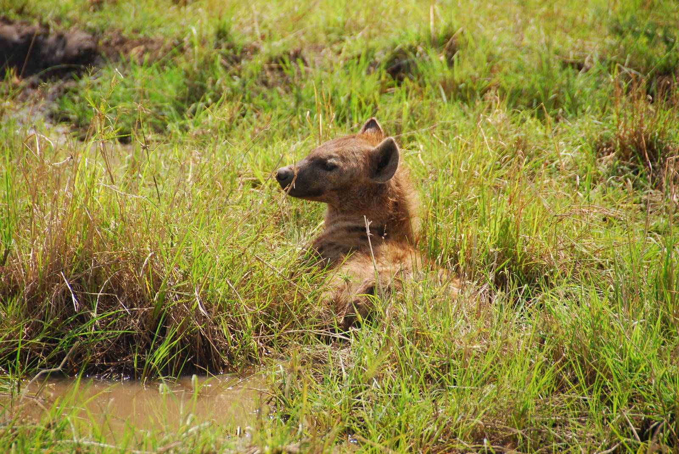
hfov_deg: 6.9
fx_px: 5665
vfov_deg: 4.6
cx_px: 340
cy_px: 227
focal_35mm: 300
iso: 200
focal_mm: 200
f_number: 5.6
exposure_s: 1/400
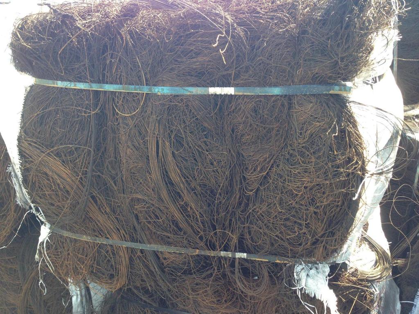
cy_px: 157
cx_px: 210
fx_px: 399
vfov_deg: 42.9
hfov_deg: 55.4
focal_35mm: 33
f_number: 2.4
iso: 80
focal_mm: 4.12
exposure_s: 1/120
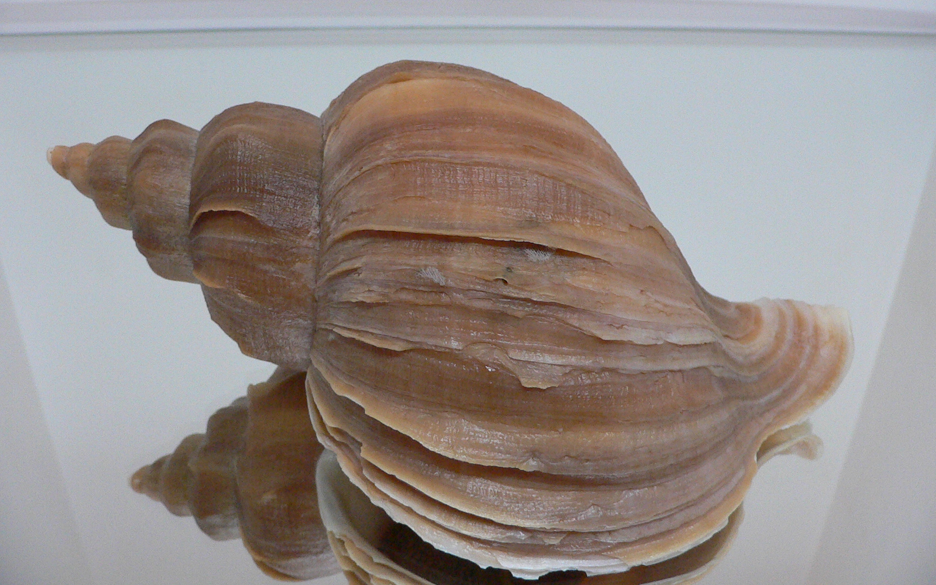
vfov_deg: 33.5
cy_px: 245
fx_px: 969
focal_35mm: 38
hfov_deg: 51.5
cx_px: 462
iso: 200
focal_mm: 4.6
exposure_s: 1/50
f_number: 2.8
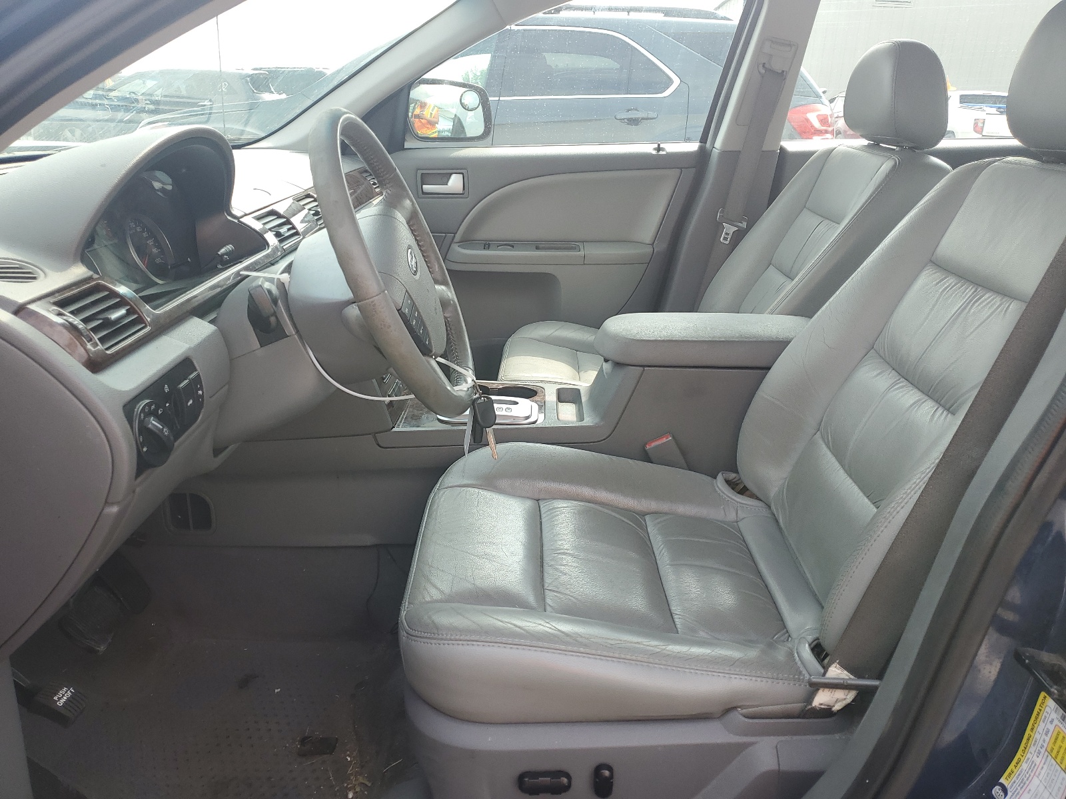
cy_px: 400
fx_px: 801
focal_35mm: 26
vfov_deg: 53.1
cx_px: 533
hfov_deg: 67.3
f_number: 1.5
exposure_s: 1/455
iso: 50
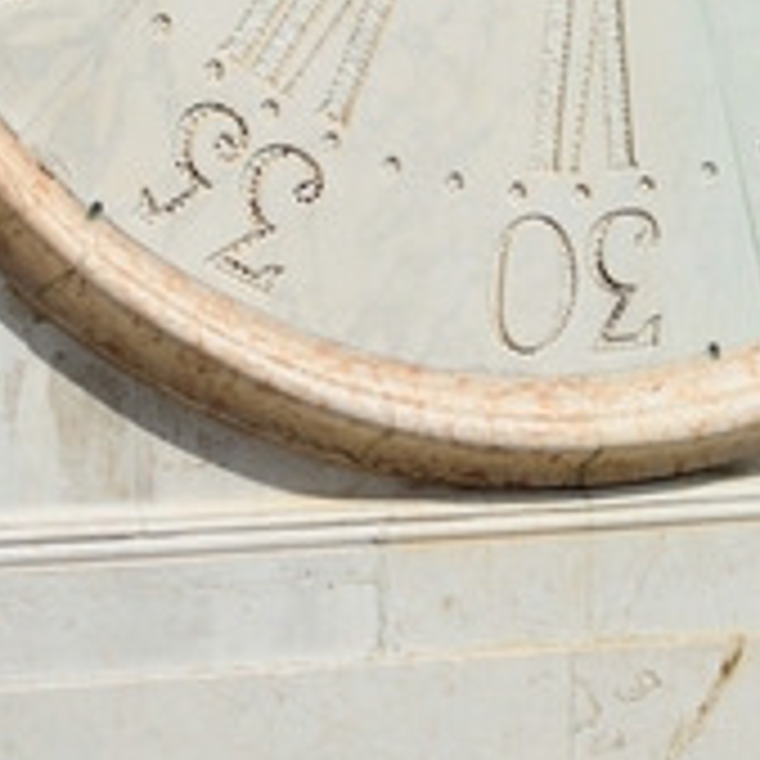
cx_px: 699
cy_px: -643
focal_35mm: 395
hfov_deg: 4.4
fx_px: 9805
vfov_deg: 4.4
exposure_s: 1/640
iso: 125
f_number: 5
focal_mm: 75
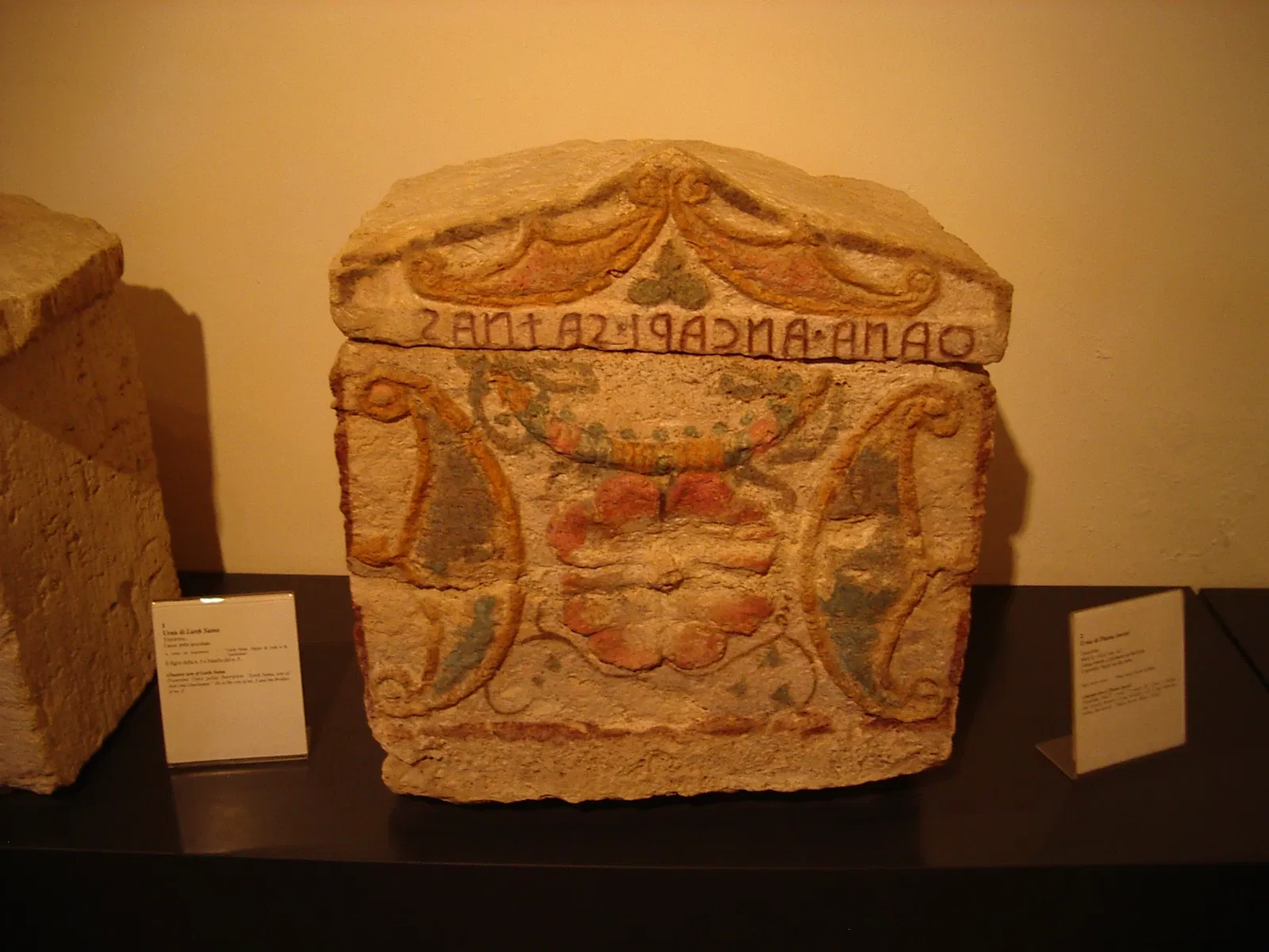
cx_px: 634
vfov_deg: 37.7
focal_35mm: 38
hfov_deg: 49.0
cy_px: 476
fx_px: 1393
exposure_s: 1/30
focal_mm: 5.8
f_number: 2.6
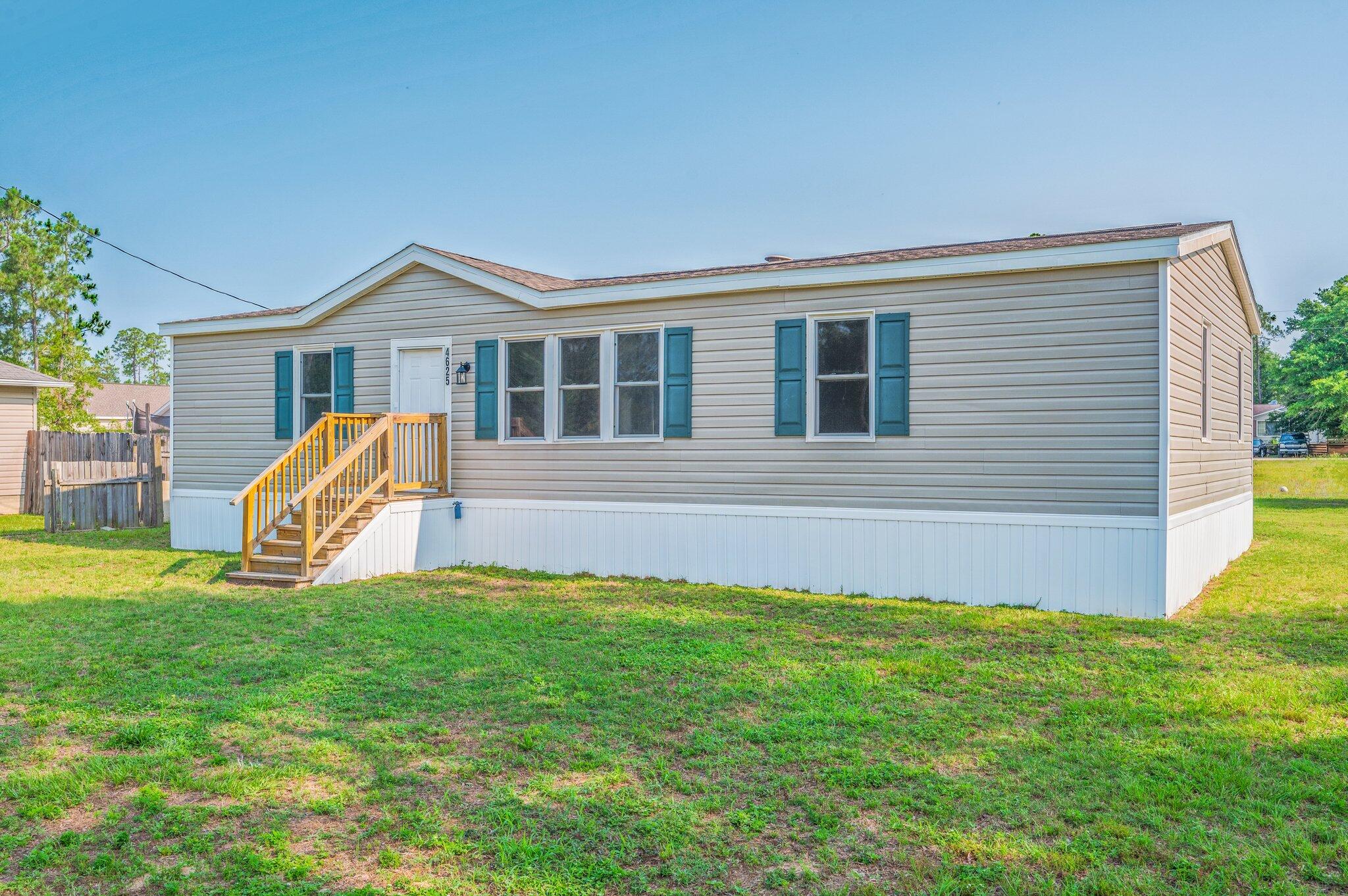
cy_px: 448
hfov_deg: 62.0
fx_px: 1122
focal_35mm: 30
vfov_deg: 43.5
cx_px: 674
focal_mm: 30
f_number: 9
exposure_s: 1/250
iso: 100
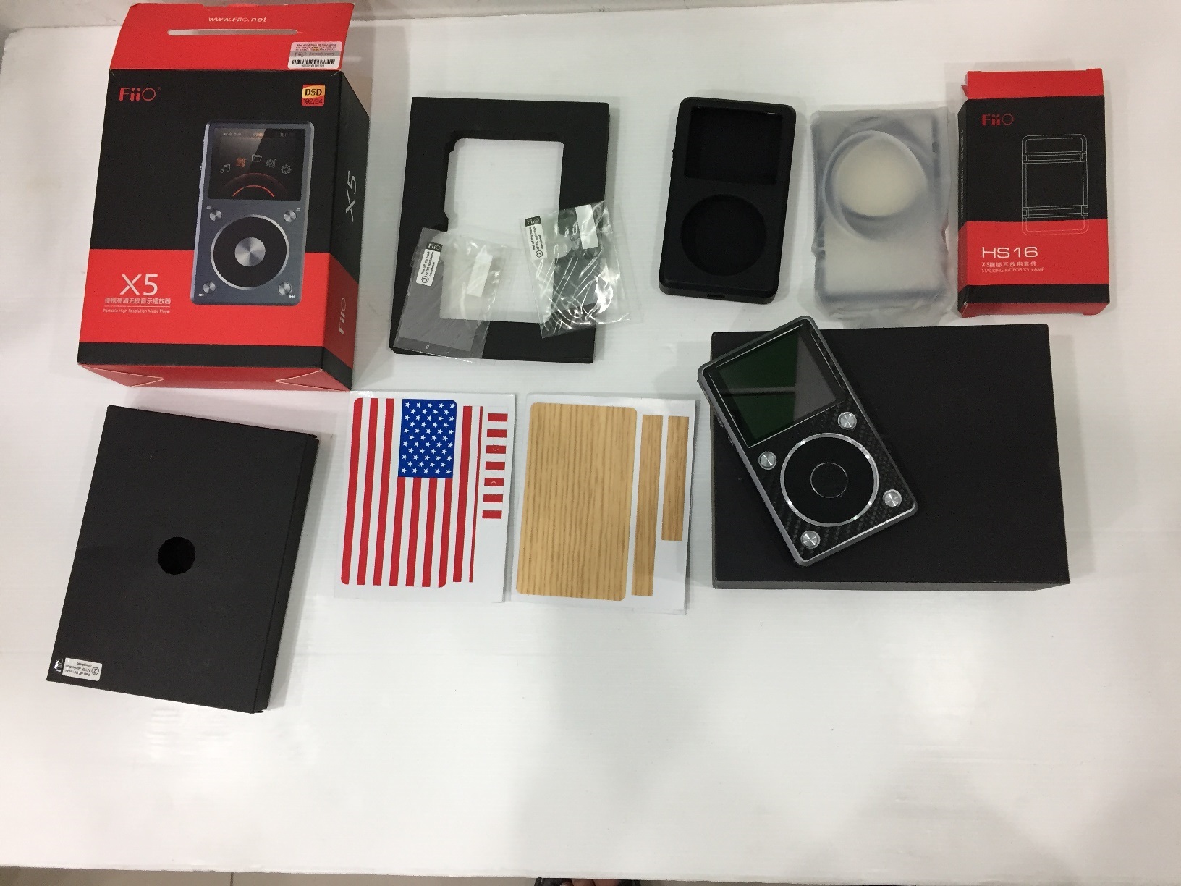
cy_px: 443
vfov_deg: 48.2
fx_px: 989
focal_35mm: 29
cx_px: 590
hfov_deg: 61.7
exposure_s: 1/33
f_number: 2.2
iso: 64
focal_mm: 4.15
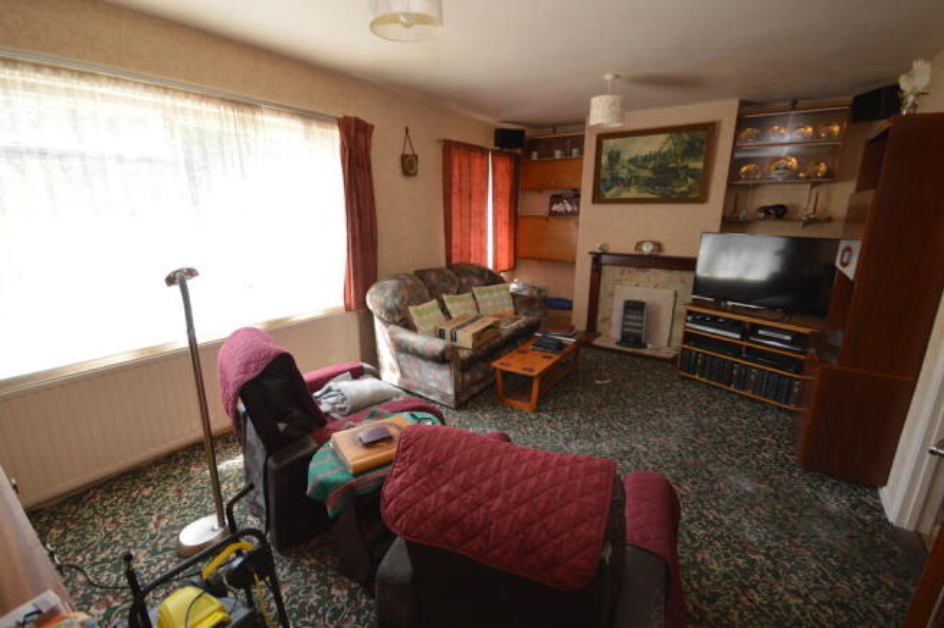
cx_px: 472
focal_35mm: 15
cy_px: 314
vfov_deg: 77.2
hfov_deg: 100.4
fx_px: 393
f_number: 4.5
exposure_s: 1/80
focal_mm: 10
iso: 400
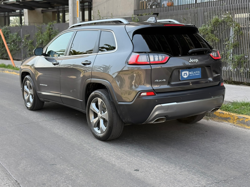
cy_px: 94
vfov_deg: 30.3
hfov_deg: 39.7
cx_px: 125
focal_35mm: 48
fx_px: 347
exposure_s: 1/570
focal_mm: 6.76
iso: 80
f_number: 1.78
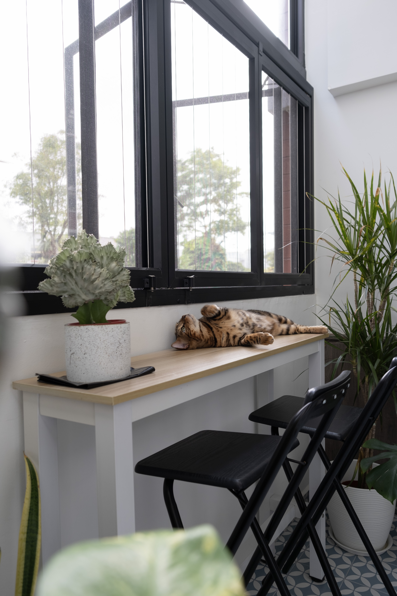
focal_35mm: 27
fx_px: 447
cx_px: 198
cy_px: 298
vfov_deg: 67.4
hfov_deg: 47.9
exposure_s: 1/100
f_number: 2.8
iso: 250
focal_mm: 18
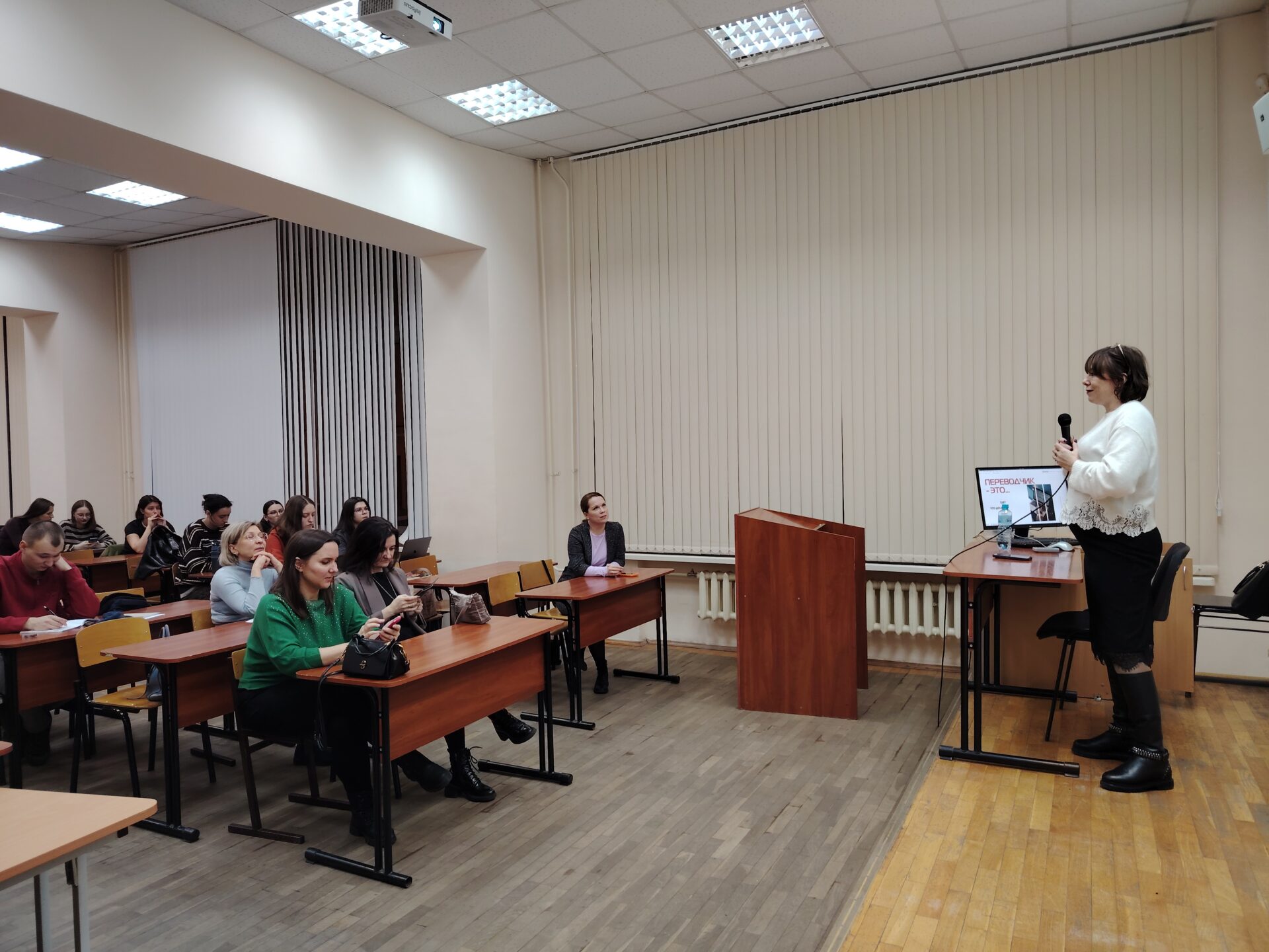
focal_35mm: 24
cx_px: 634
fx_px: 880
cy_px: 476
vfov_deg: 56.8
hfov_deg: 71.6
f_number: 1.75
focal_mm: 5.25
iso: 600
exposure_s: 1/50
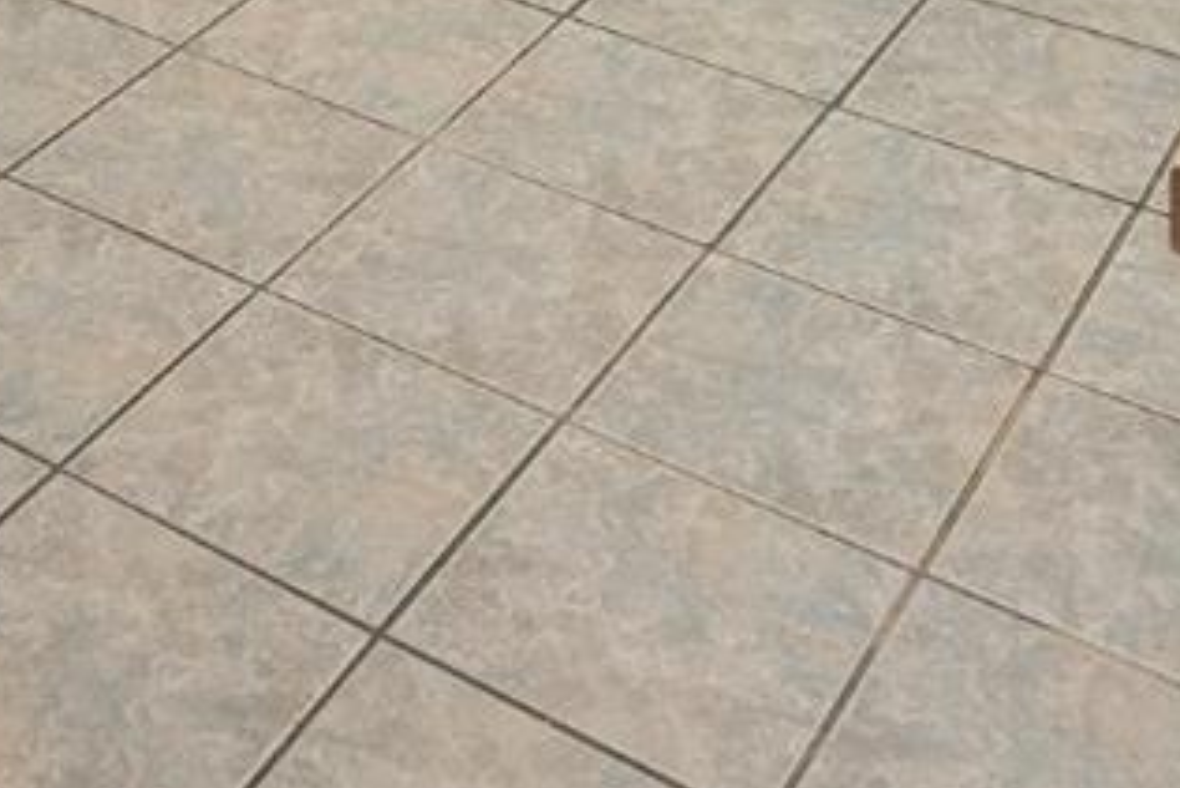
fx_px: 2492
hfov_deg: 25.8
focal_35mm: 76
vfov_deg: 13.6
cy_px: -1049
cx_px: 116
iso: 640
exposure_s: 1/3
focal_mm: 16
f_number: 8
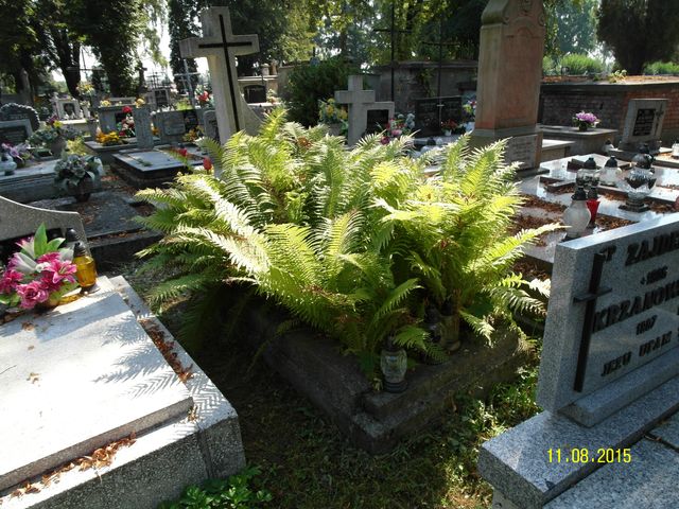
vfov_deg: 56.8
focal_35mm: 24
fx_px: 471
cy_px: 254
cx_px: 340
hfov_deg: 71.6
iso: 80
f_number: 3.9
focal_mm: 5.2
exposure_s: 1/250
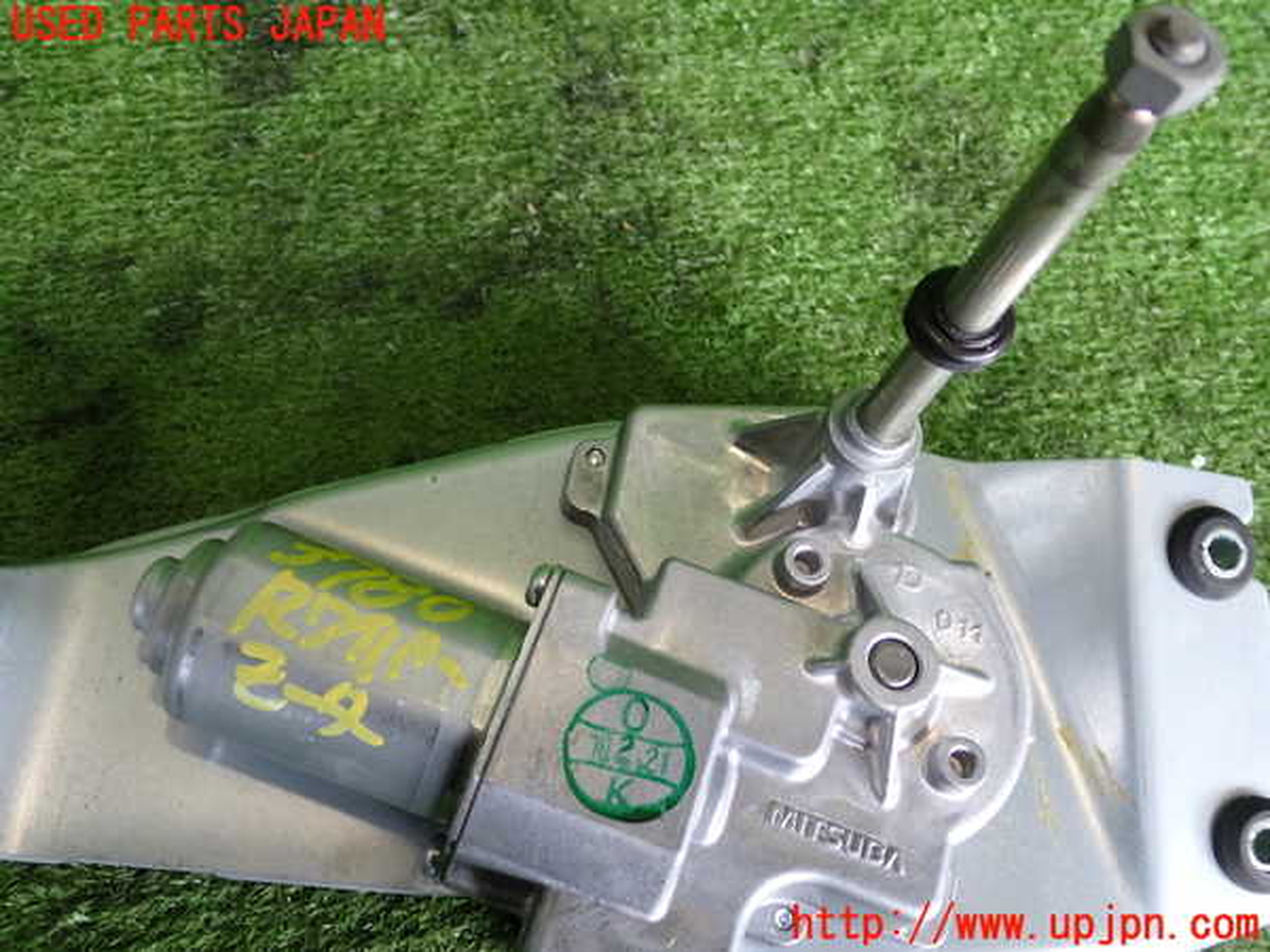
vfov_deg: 44.2
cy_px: 476
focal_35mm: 32
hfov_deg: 56.8
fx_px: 1174
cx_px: 635
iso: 200
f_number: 2.4
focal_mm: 5.79
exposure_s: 1/40
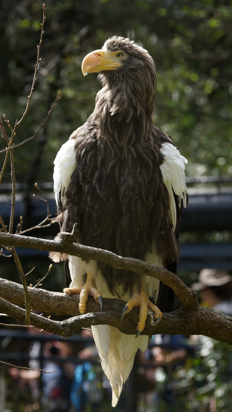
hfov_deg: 4.6
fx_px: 2866
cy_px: 206
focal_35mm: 262
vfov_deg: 8.2
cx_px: 112
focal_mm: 250
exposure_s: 1/200
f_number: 9
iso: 400
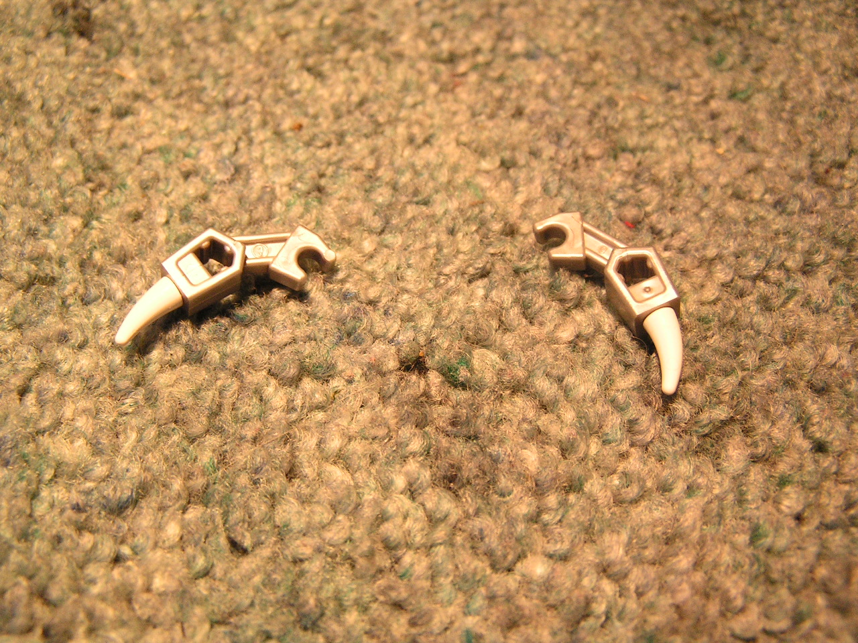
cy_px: 322
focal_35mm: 38
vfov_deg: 37.7
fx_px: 942
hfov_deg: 49.0
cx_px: 429
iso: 125
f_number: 2.8
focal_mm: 6.3
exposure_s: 1/40
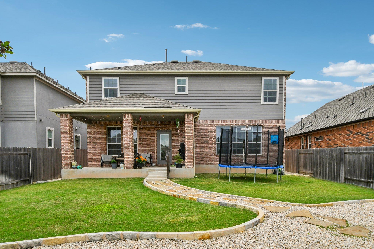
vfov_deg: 59.5
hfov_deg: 81.2
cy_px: 124
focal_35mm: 21
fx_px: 218
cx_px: 187
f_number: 8
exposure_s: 1/500
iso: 400
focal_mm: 14
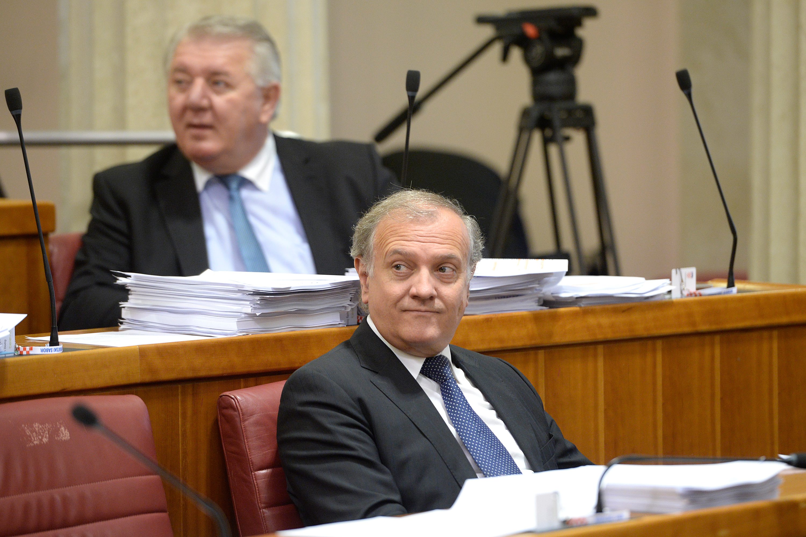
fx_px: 4475
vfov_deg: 6.9
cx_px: 403
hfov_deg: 10.3
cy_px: 268
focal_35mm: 200
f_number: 3.2
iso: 2500
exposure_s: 1/250
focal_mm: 200
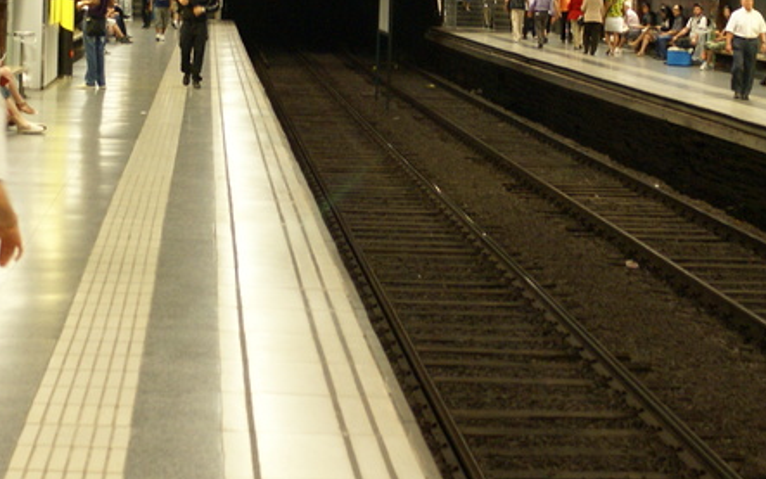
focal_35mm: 106
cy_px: 42
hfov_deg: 19.6
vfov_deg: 12.3
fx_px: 2213
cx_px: 332
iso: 400
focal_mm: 30
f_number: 4.5
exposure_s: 1/20
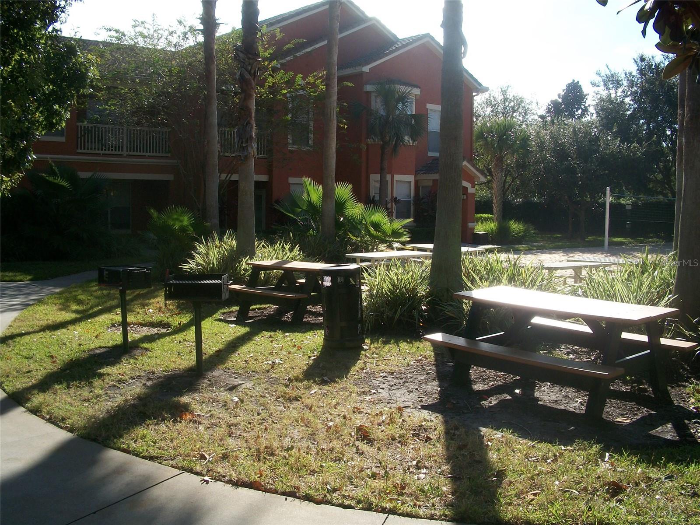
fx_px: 708
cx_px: 350
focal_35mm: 35
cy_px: 262
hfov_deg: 52.6
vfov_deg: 40.7
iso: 100
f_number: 5.6
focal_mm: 6.3
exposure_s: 1/320
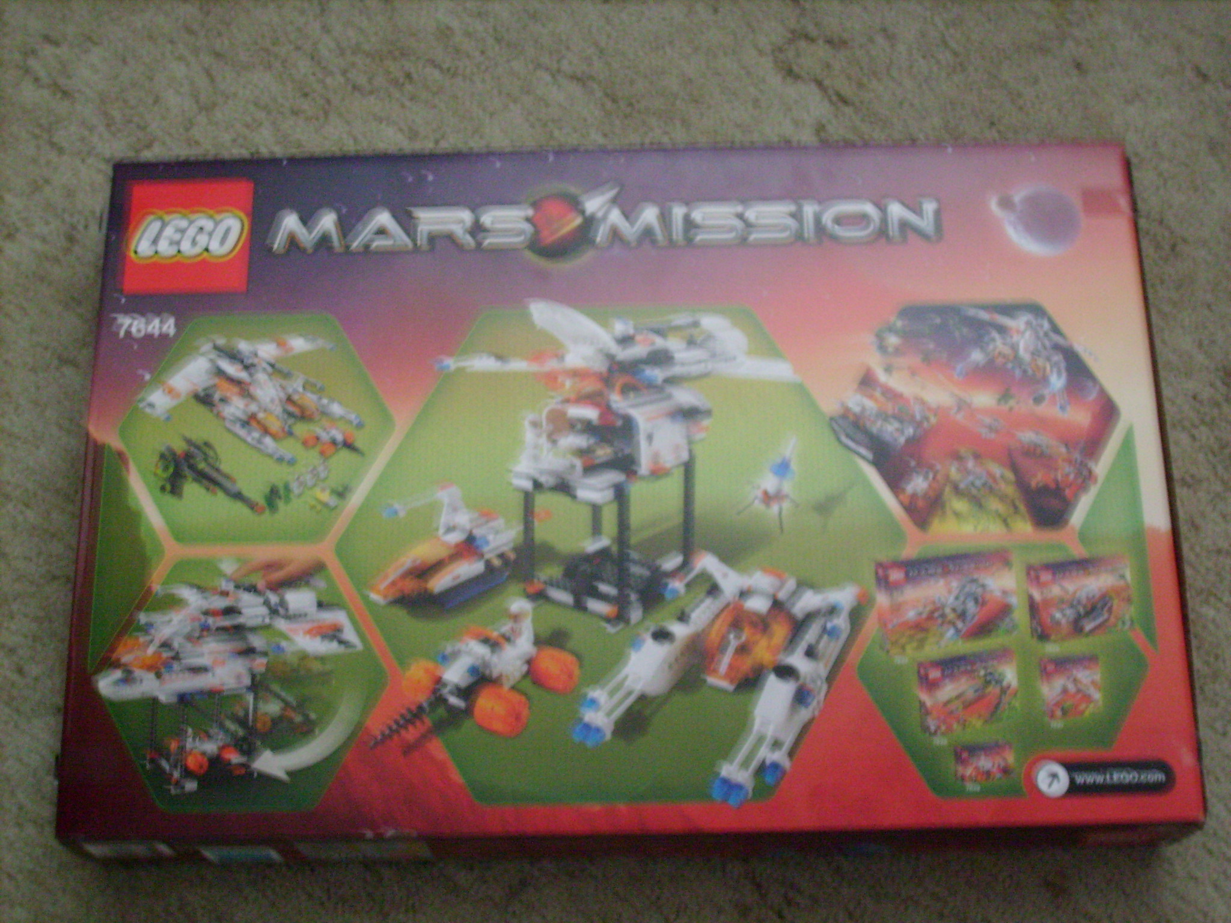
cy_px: 462
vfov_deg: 28.0
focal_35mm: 52
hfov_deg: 36.8
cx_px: 616
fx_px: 1849
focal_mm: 8.7
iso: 200
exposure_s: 1/6
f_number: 3.3
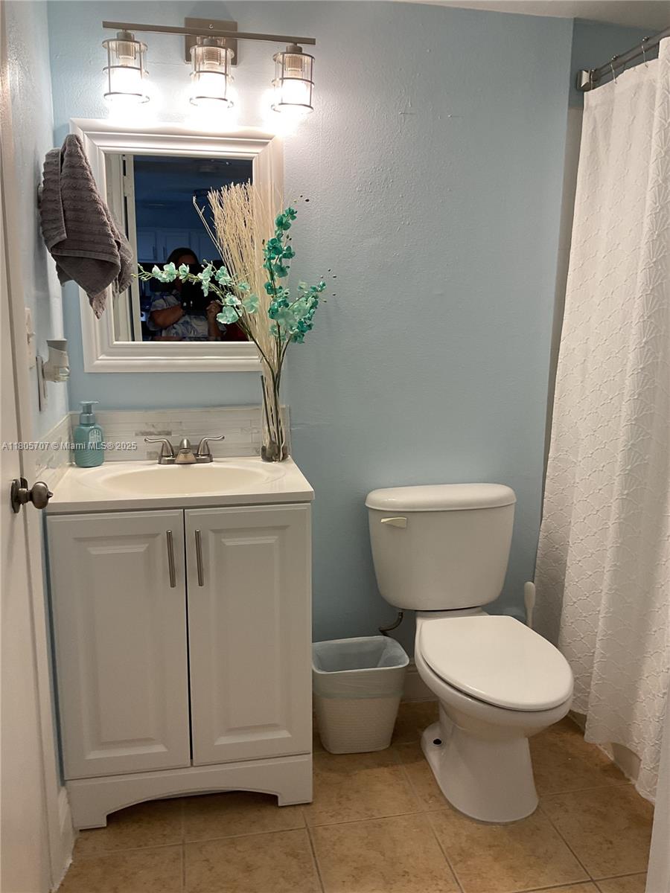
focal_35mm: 29
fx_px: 748
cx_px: 335
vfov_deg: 61.7
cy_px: 446
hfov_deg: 48.2
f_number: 1.8
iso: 64
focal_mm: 3
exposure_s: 1/120
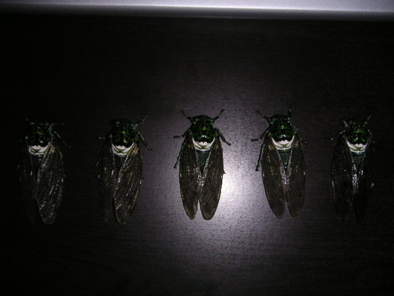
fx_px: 524
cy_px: 148
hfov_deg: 41.2
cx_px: 197
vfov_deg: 31.5
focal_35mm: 46
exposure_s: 1/45
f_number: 6.7
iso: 160
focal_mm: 7.1
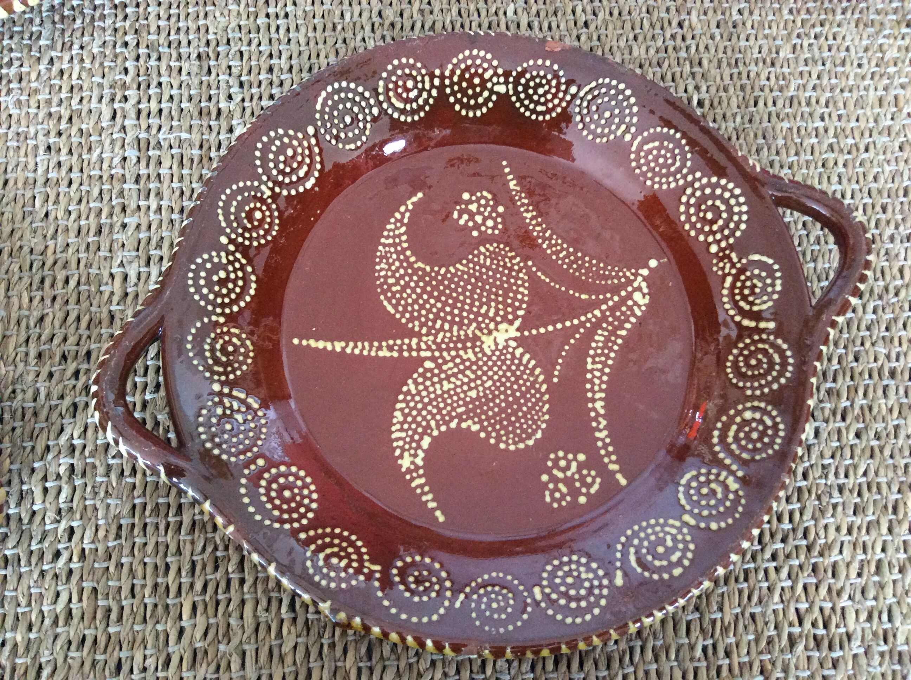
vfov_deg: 44.1
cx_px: 456
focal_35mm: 32
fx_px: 841
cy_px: 340
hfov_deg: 56.9
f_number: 2.4
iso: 250
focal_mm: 3.3
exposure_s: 1/15
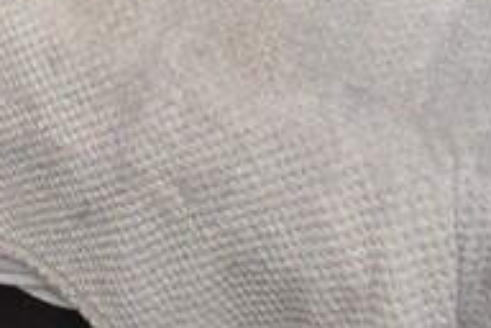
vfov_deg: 12.4
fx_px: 1091
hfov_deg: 23.1
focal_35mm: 80
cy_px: -516
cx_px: -107
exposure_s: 1/100
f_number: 4
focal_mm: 10
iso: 1600
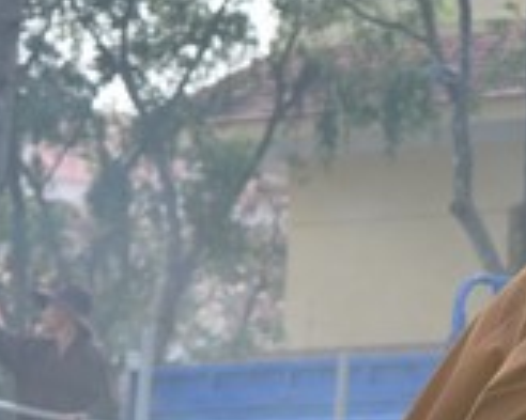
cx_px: 1033
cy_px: 67
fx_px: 3189
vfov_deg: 7.5
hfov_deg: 8.9
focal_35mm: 205
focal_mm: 55
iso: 125
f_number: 6.3
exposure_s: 1/200
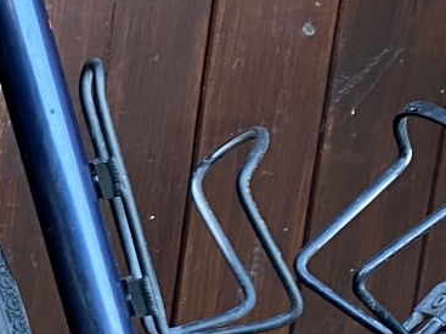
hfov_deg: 12.4
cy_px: 240
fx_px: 1752
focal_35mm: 136
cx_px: -514
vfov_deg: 10.9
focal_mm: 4.25
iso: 125
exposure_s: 1/92
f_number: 1.8
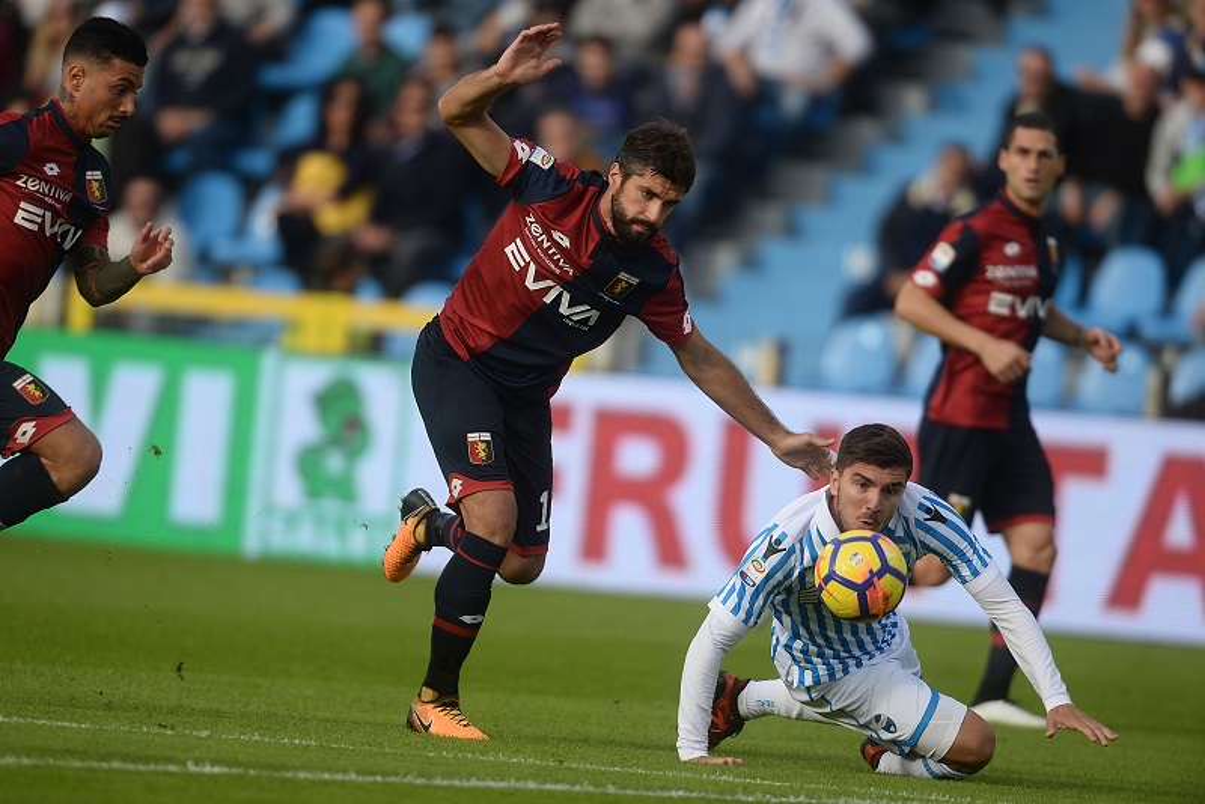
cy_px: 402
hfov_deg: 4.1
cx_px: 602
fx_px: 16741
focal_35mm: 500
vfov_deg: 2.8
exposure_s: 1/1000
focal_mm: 500
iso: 160
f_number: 4
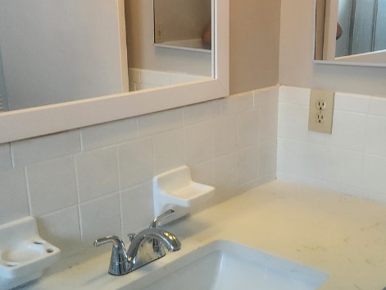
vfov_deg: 29.0
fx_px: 557
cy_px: 177
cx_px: 229
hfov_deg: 38.1
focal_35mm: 50
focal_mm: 5.4
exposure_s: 1/120
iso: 250
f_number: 1.8
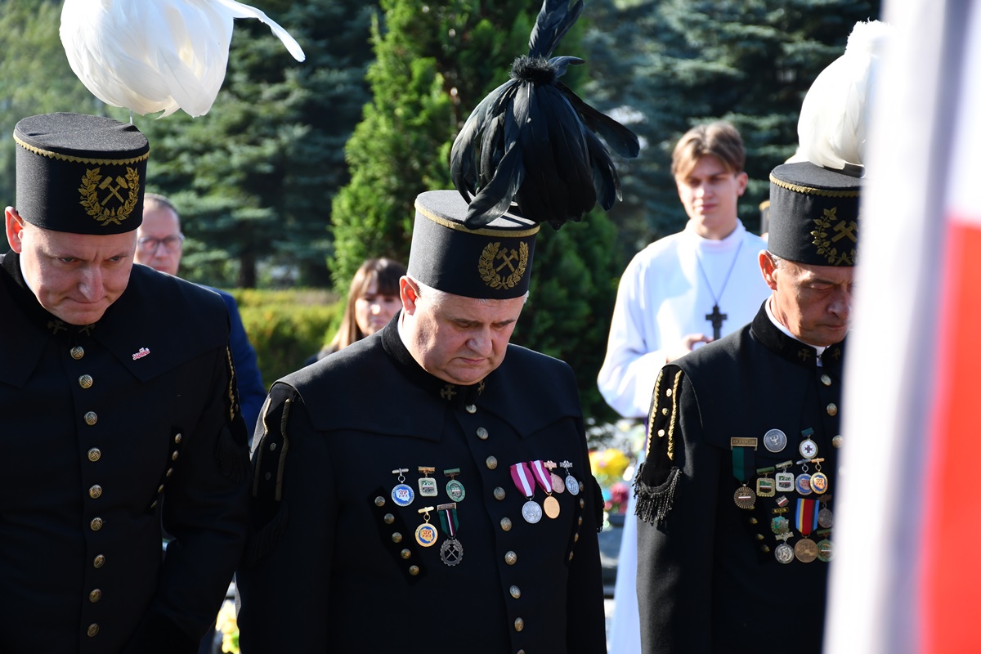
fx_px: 3460
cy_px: 327
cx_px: 490
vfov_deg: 10.8
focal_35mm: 127
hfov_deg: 16.1
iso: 400
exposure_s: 1/500
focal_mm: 85
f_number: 5.3
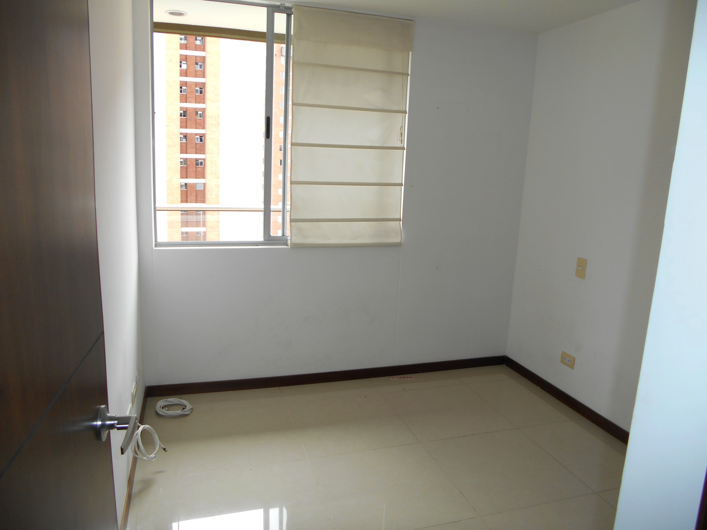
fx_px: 531
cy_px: 265
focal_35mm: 26
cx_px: 354
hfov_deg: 67.3
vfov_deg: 53.1
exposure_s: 1/80
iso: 80
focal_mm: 4.6
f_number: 3.2
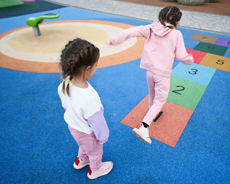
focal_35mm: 23
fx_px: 157
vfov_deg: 60.9
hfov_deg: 72.6
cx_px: 119
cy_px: 91
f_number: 1.8
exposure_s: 1/125
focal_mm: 20
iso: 100
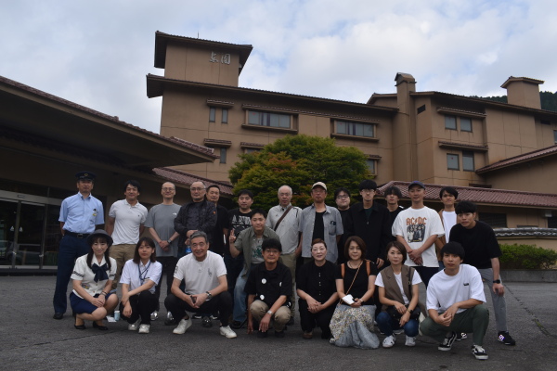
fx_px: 418
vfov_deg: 47.9
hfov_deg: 67.4
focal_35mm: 27
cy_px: 186
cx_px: 278
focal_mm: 18
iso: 100
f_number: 8
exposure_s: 1/200
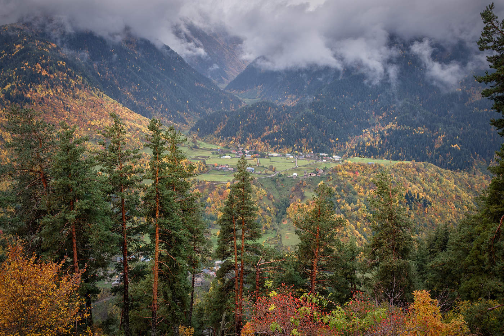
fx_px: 490
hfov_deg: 54.4
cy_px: 168
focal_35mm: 35
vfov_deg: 37.8
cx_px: 252
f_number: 11
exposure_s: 1/80
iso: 500
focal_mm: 23
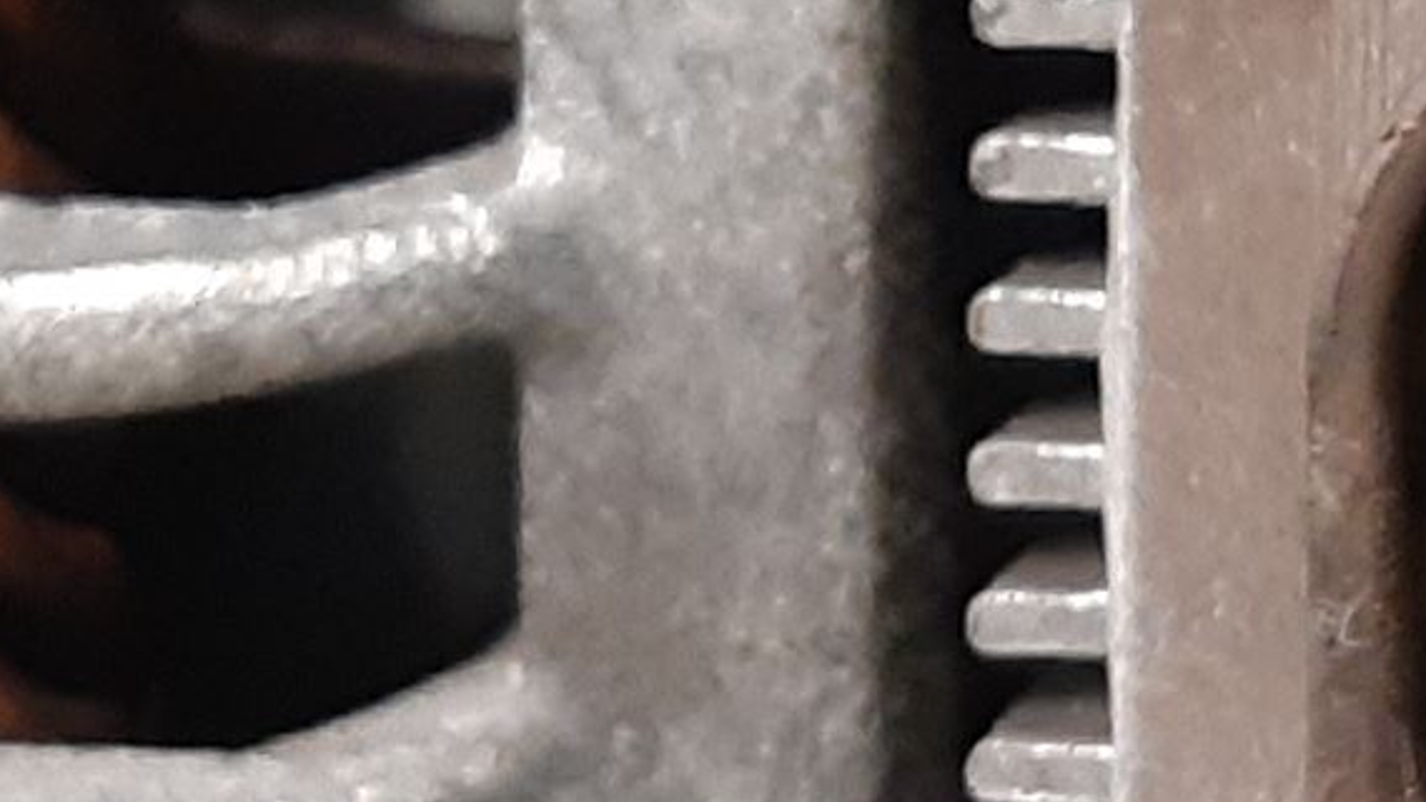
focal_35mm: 102
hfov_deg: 20.7
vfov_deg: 11.7
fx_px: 3857
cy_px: 872
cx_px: 1178
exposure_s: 1/33
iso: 250
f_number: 1.7
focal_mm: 3.93
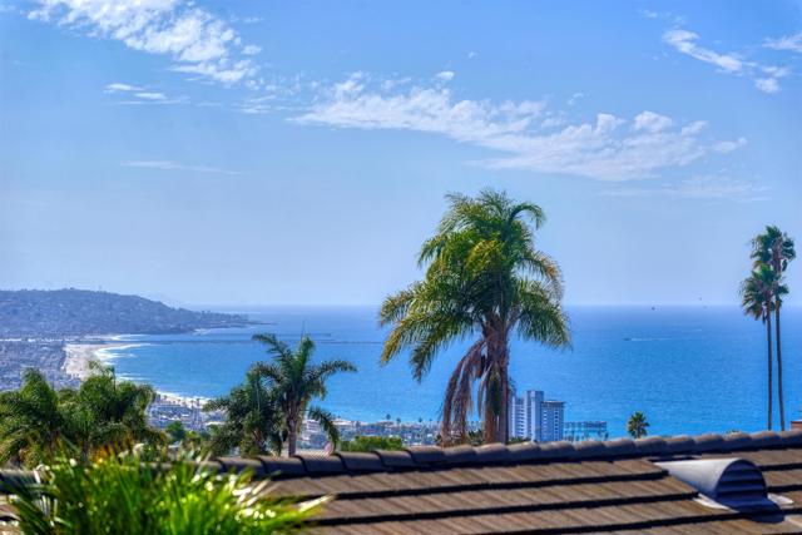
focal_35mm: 122
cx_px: 401
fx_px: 2718
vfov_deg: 11.2
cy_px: 268
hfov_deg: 16.8
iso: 100
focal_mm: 122
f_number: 5.6
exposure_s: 1/800
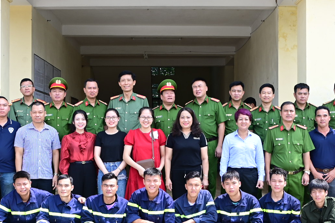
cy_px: 138
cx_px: 174
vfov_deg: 22.9
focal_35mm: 59
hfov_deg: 33.9
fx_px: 549
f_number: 3.8
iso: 100
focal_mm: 21
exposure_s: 1/200
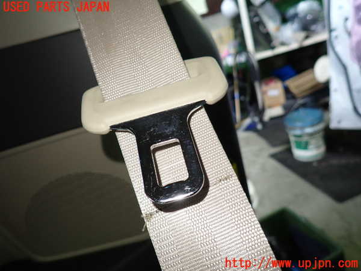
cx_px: 180
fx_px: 261
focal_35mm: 25
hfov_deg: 69.4
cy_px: 136
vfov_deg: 54.9
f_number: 2
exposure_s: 1/40
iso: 200
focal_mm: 4.5
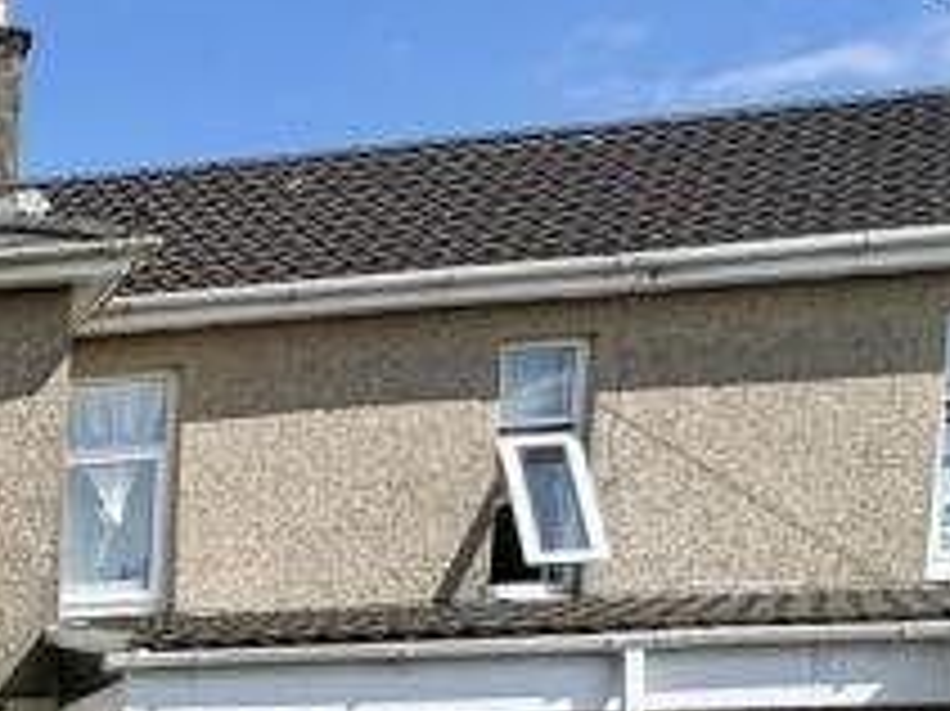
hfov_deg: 18.5
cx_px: -950
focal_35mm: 68
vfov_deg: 19.0
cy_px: 1058
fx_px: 1865
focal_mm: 2.22
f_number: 2.2
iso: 40
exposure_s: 1/1976
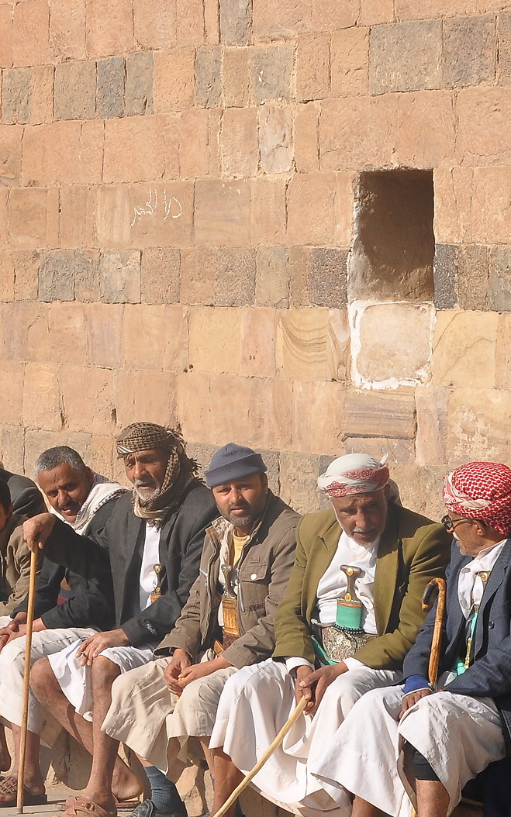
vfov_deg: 14.3
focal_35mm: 146
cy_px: 534
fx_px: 3252
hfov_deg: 9.0
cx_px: 68
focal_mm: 42
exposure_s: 1/400
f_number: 10
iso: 200
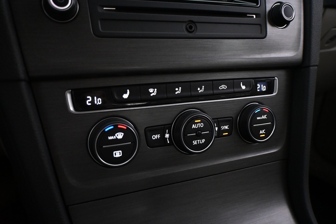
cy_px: 112
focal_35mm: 29
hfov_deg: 63.2
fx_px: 273
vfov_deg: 44.6
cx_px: 168
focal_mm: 19.5
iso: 5600
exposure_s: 1/60
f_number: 3.8
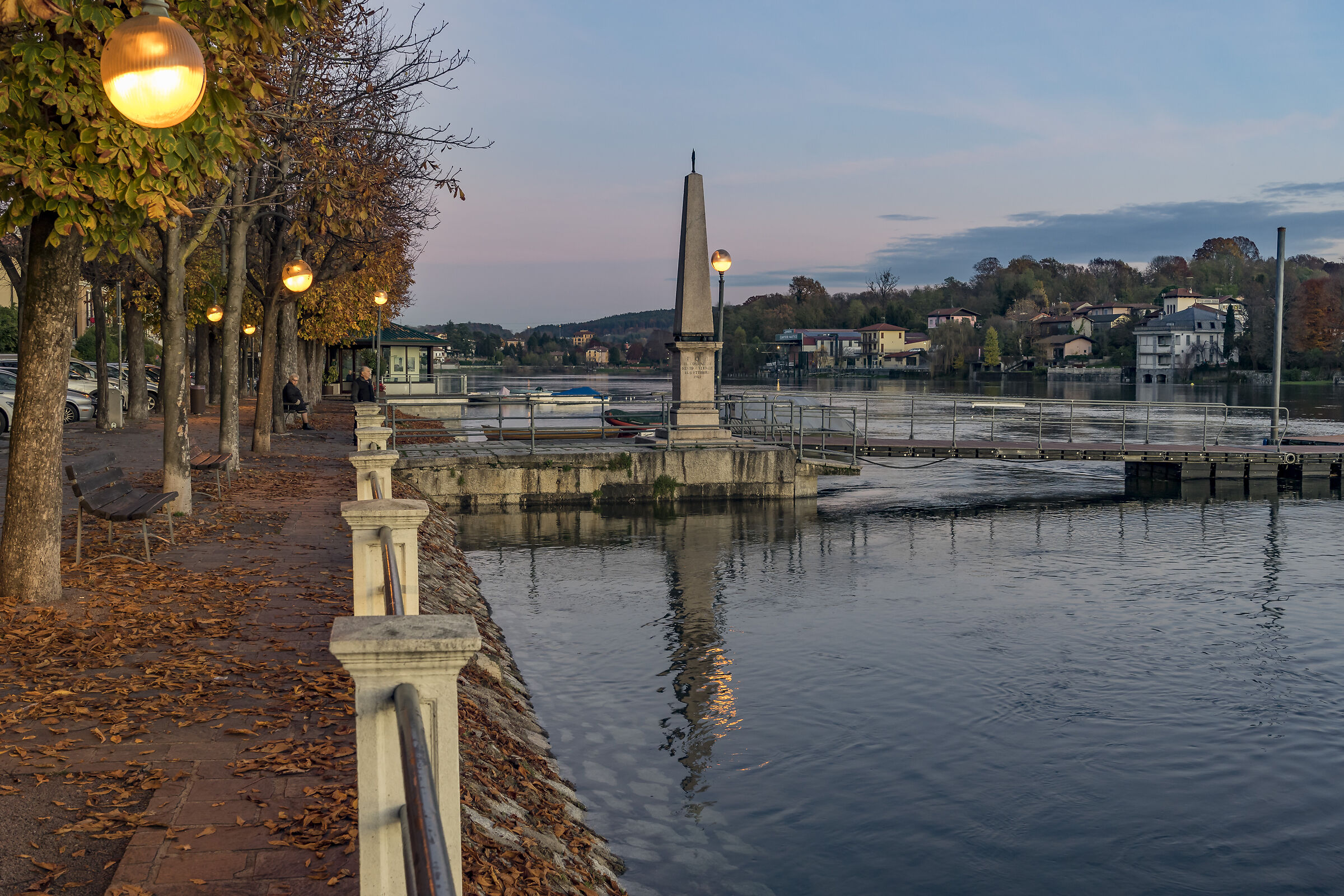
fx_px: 1381
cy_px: 448
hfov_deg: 51.9
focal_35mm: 37
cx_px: 672
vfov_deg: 35.9
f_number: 8
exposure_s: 1/25
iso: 800
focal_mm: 37
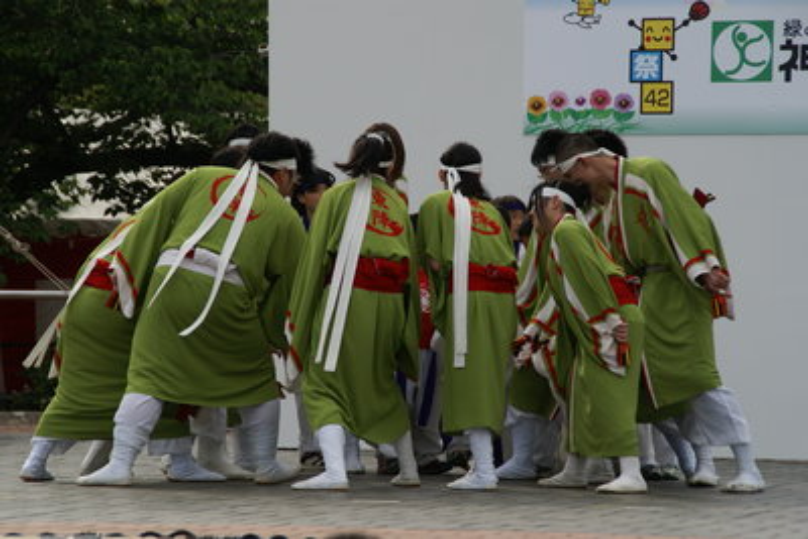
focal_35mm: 195
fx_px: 4378
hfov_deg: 10.5
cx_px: 404
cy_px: 270
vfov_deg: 7.0
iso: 100
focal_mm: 130
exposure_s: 1/250
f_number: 7.1
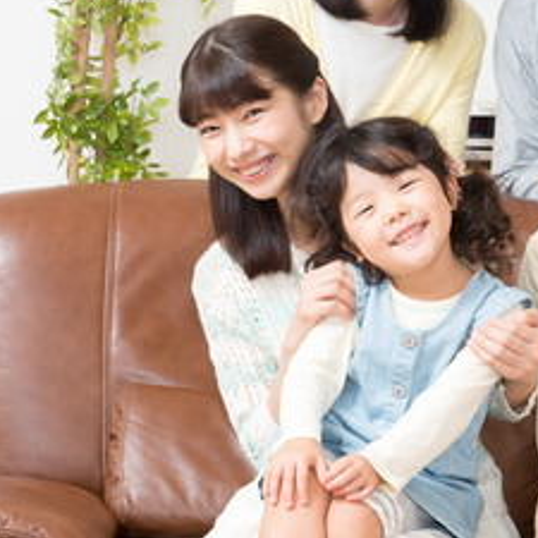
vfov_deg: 10.3
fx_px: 2972
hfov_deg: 10.3
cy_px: 187
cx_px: 450
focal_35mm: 169
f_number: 9
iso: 100
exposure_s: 1/125
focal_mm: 70
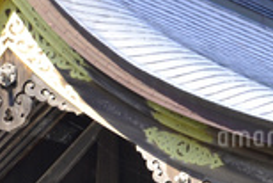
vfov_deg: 3.2
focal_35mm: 435
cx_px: 292
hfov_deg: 4.7
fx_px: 3302
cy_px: 141
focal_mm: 70
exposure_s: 1/125
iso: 250
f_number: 5.6
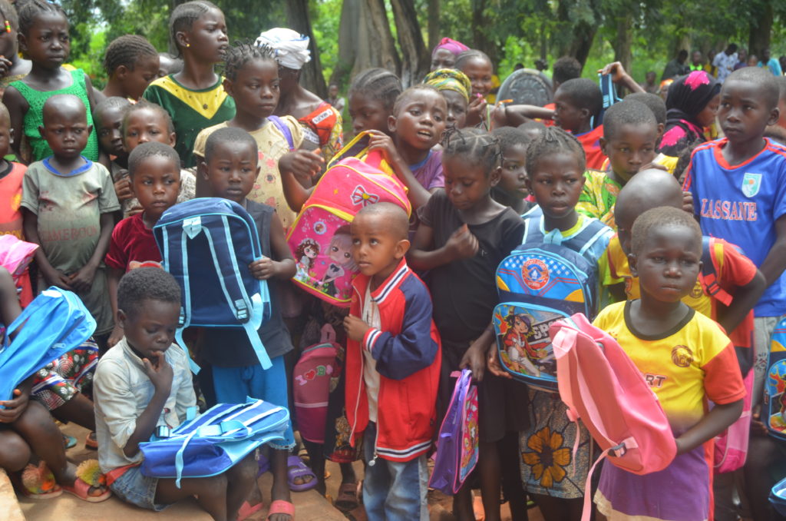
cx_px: 393
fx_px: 1046
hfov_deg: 41.2
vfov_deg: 27.9
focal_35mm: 48
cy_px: 260
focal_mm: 32
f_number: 6.3
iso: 100
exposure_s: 1/100
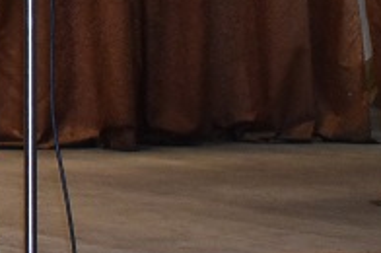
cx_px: -393
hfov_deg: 8.5
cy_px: -300
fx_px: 2430
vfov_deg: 5.8
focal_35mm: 230
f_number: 4.2
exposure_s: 1/60
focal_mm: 30
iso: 1800
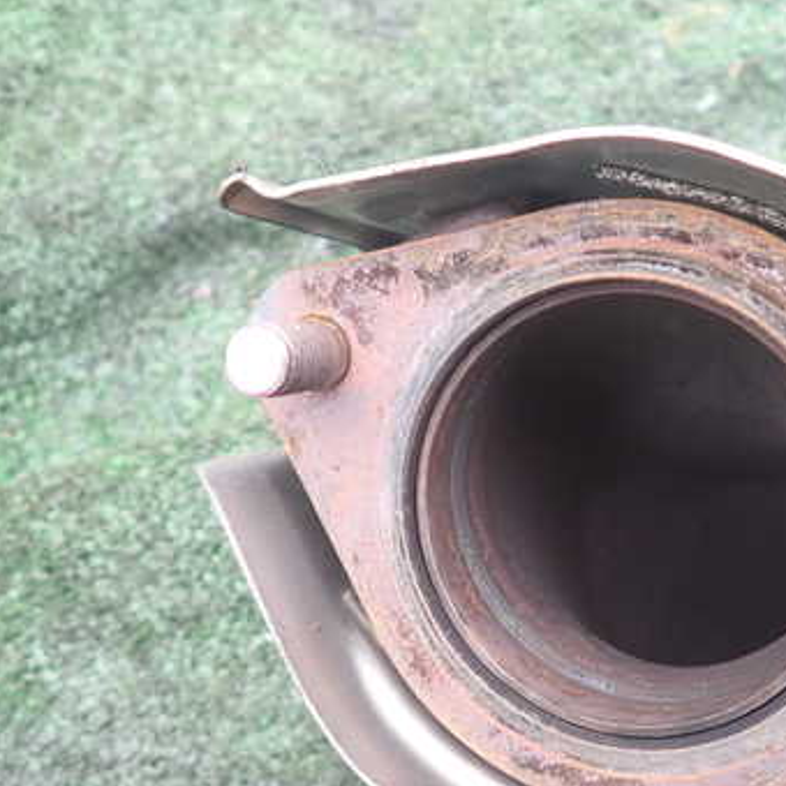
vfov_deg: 42.8
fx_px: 1002
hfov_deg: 41.8
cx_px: 571
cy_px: 439
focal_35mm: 39
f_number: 2
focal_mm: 4.5
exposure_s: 1/60
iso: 100
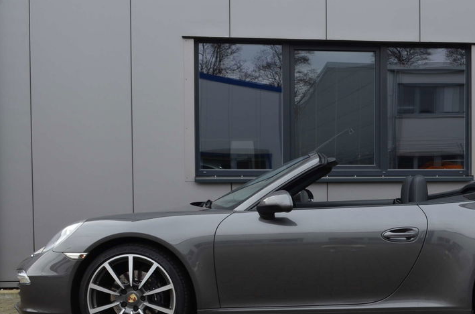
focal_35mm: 52
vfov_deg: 25.6
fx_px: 684
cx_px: 340
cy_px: 224
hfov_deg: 37.6
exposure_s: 1/60
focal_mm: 24
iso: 220
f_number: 10
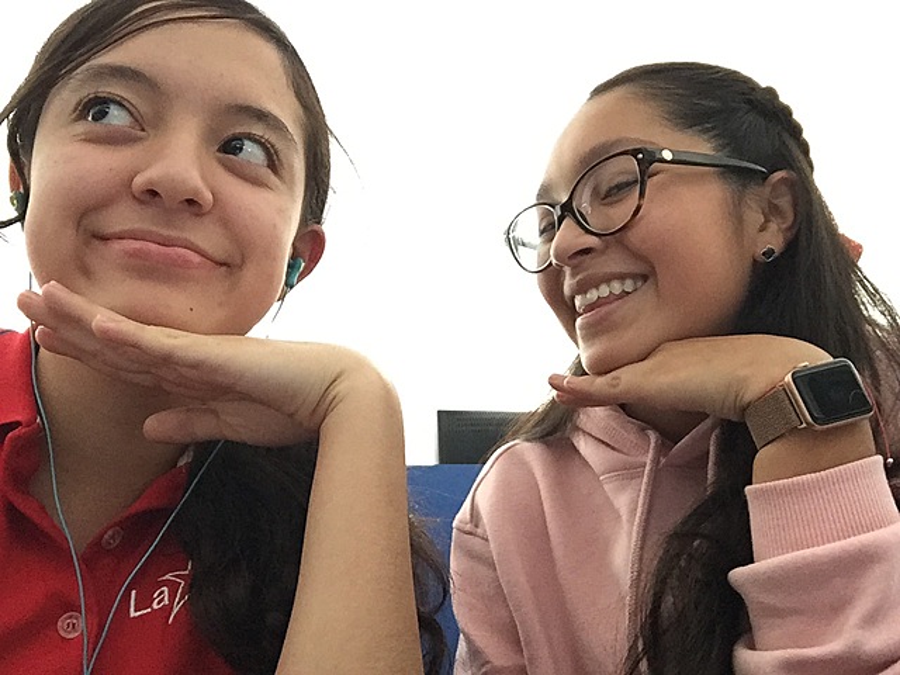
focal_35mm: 31
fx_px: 806
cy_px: 338
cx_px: 450
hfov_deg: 58.4
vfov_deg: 45.4
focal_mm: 2.65
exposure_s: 1/30
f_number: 2.2
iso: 320
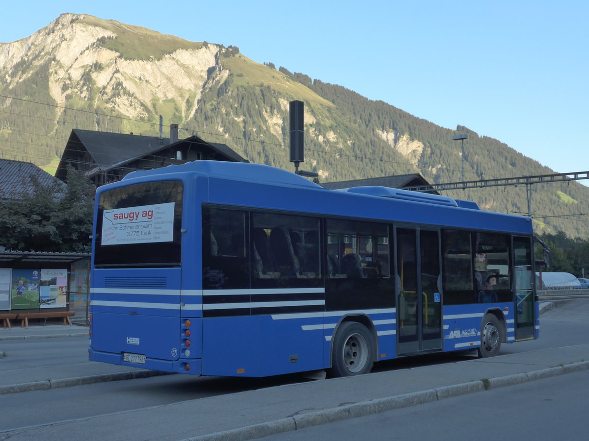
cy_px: 220
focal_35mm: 44
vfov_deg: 32.9
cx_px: 294
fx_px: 749
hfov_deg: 42.9
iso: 160
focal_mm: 9
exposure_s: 1/500
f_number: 2.8
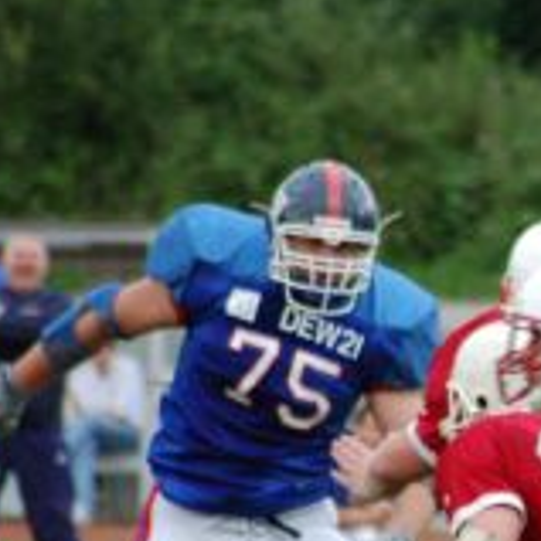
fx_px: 12522
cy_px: 476
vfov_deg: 2.5
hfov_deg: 2.5
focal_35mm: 708
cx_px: 726
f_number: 5
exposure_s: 1/250
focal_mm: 195
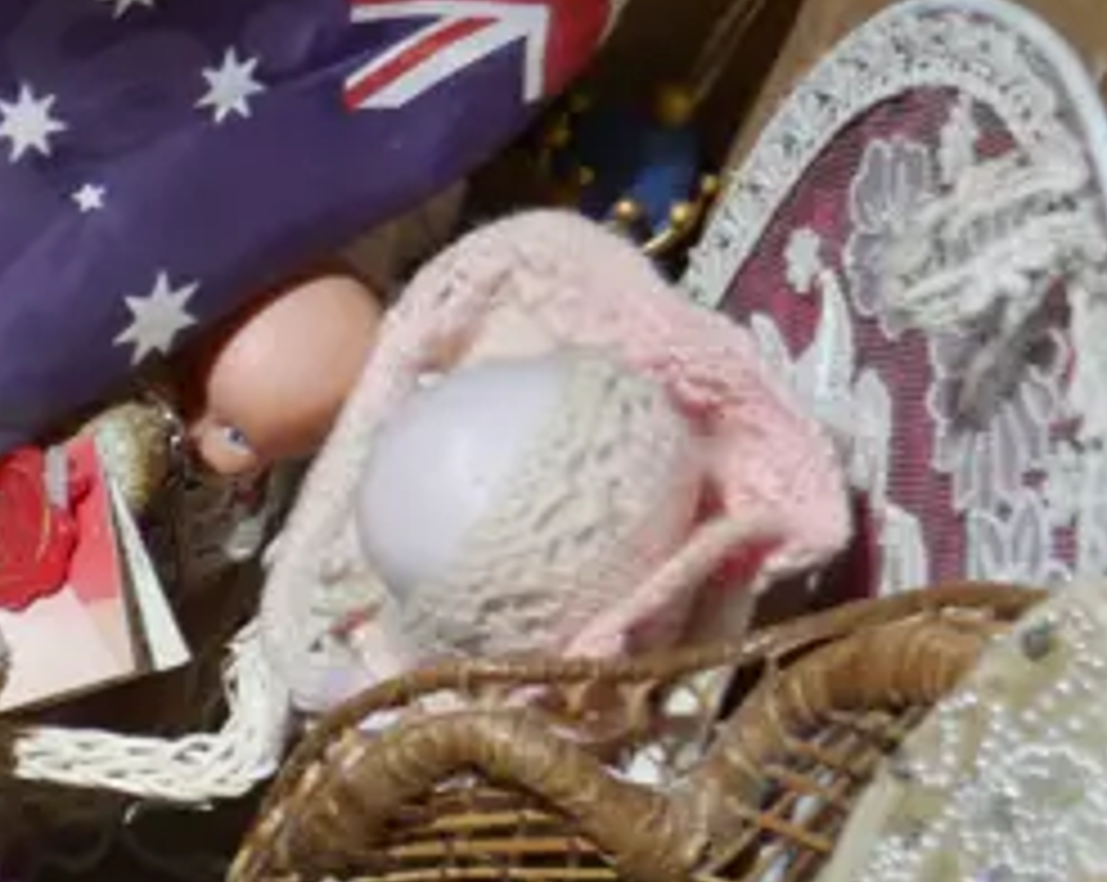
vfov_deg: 13.4
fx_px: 3729
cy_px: 745
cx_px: -788
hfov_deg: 15.0
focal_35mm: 114
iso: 250
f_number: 3.5
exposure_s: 1/60
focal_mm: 14
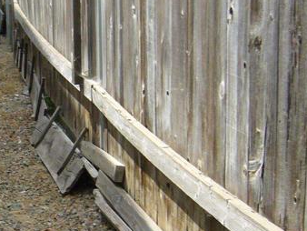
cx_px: 20
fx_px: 941
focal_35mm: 106
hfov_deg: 18.2
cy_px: 156
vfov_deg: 14.0
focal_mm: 5.8
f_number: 5.6
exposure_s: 1/160
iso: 100
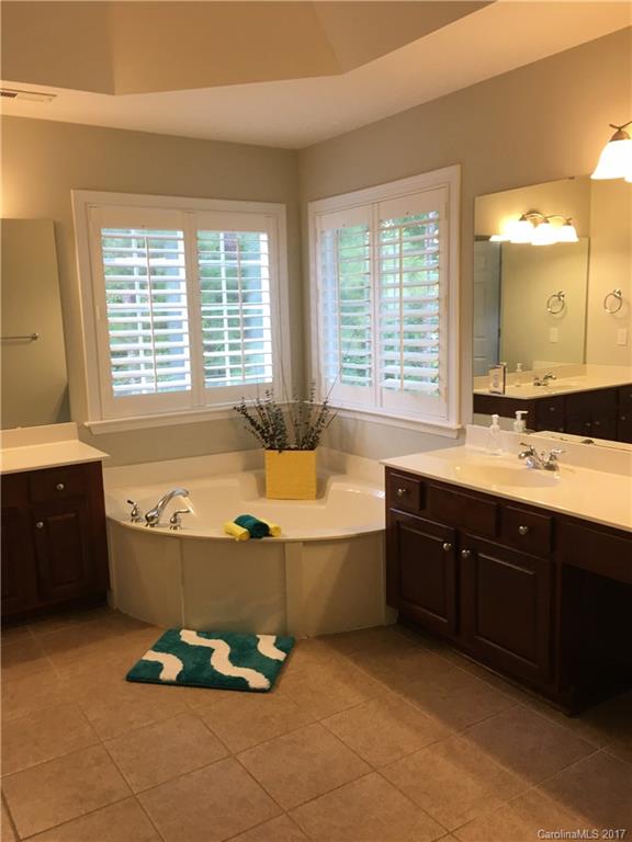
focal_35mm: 29
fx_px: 706
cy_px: 421
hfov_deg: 48.2
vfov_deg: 61.7
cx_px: 316
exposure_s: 1/30
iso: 32
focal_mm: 4.15
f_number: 2.2
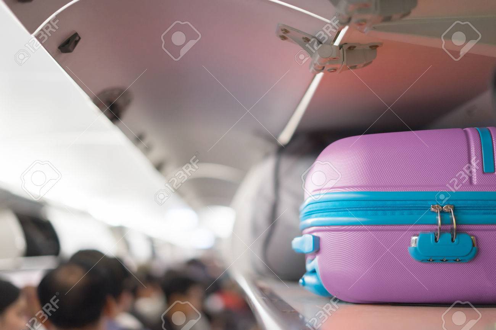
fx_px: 689
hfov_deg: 39.6
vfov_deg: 27.0
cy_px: 165
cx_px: 248
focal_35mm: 50
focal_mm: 50
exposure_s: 1/80
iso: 1000
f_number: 1.8
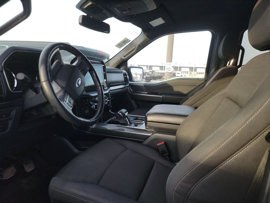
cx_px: 135
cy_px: 102
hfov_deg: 71.6
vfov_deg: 56.8
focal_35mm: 24
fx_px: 187
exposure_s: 1/119
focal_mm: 6.7
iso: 52
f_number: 1.8
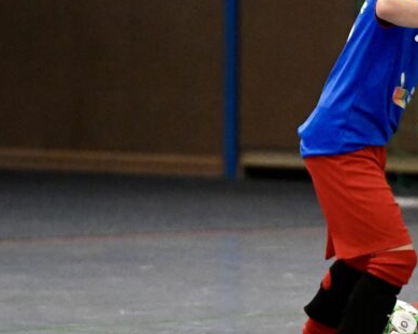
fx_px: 6110
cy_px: 135
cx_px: 449
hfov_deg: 3.9
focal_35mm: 494
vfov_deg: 3.1
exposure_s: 1/1600
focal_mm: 200
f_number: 2.8
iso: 8000
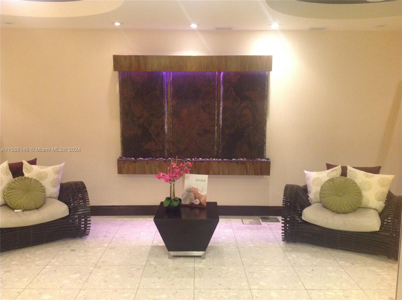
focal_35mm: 35
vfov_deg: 40.6
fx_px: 406
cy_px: 150
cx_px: 201
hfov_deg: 52.7
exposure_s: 1/15
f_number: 2.4
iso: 200
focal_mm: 4.28
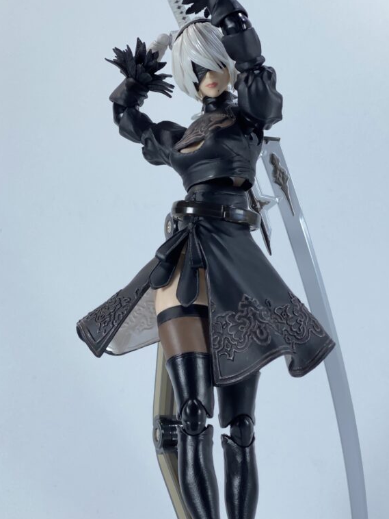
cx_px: 216
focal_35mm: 77
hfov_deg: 19.1
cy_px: 315
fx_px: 1153
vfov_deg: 25.3
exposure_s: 1/144
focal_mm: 6
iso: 64
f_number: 2
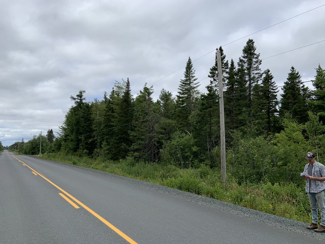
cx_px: 162
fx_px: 244
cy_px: 122
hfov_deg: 67.3
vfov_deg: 53.1
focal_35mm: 26
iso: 25
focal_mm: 4.25
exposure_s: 1/2364
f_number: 1.8
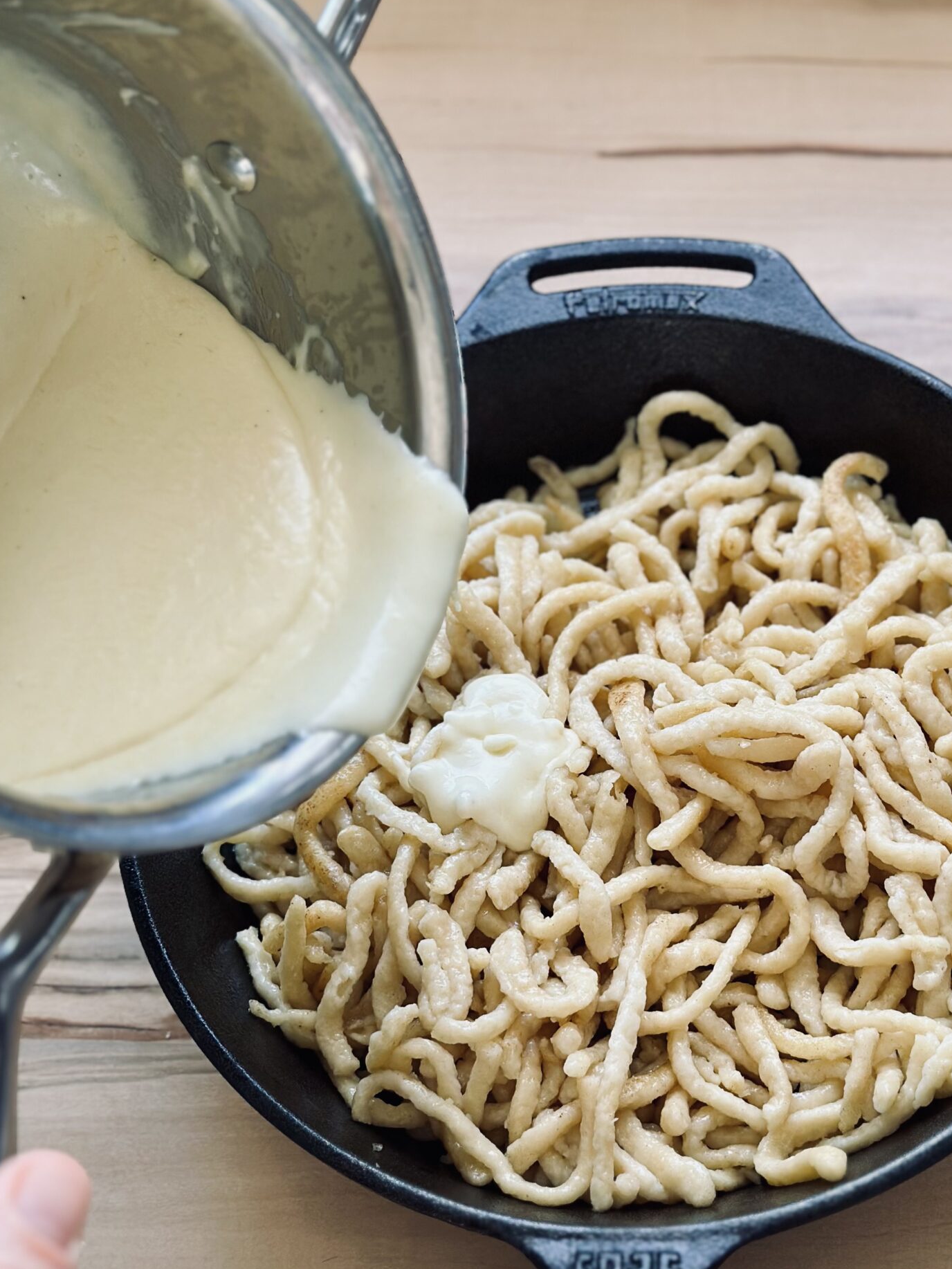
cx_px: 625
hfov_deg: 21.9
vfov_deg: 28.9
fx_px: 2456
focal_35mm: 67
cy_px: 700
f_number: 1.78
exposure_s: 1/66
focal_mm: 6.86
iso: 125
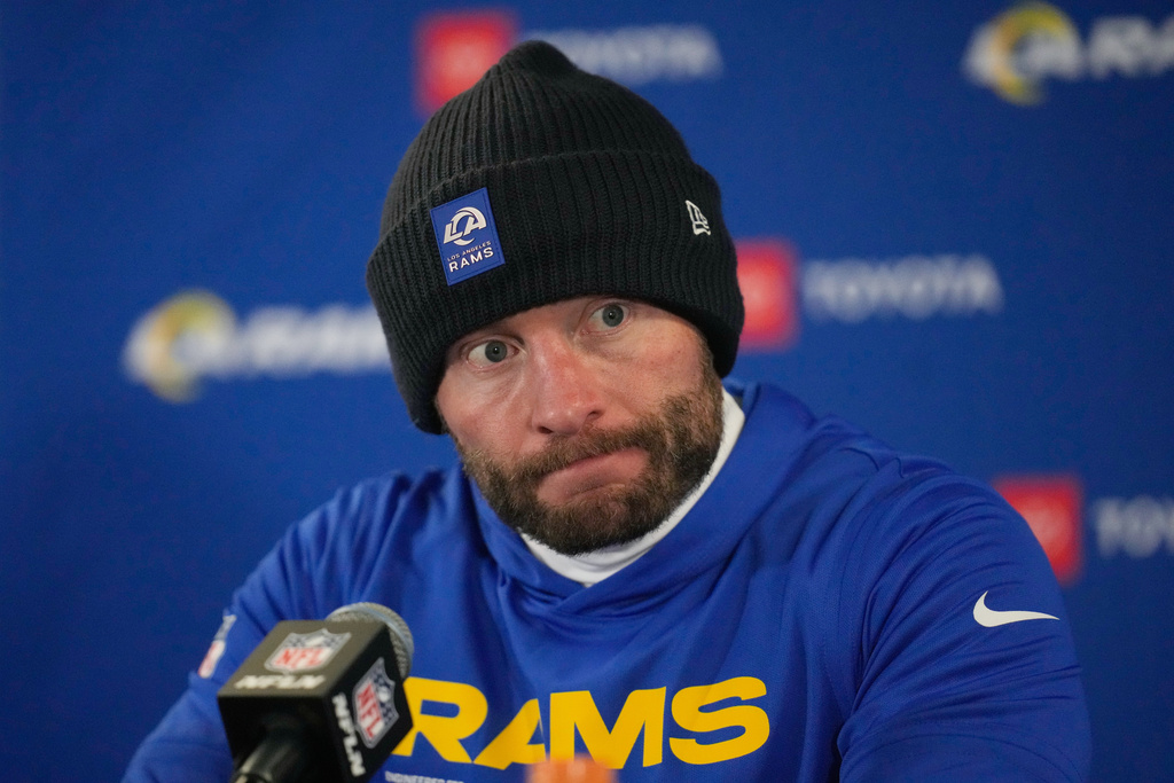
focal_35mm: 400
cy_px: 392
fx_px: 13045
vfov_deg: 3.4
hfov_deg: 5.2
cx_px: 587
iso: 6400
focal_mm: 400
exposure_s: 1/2000
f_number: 2.8
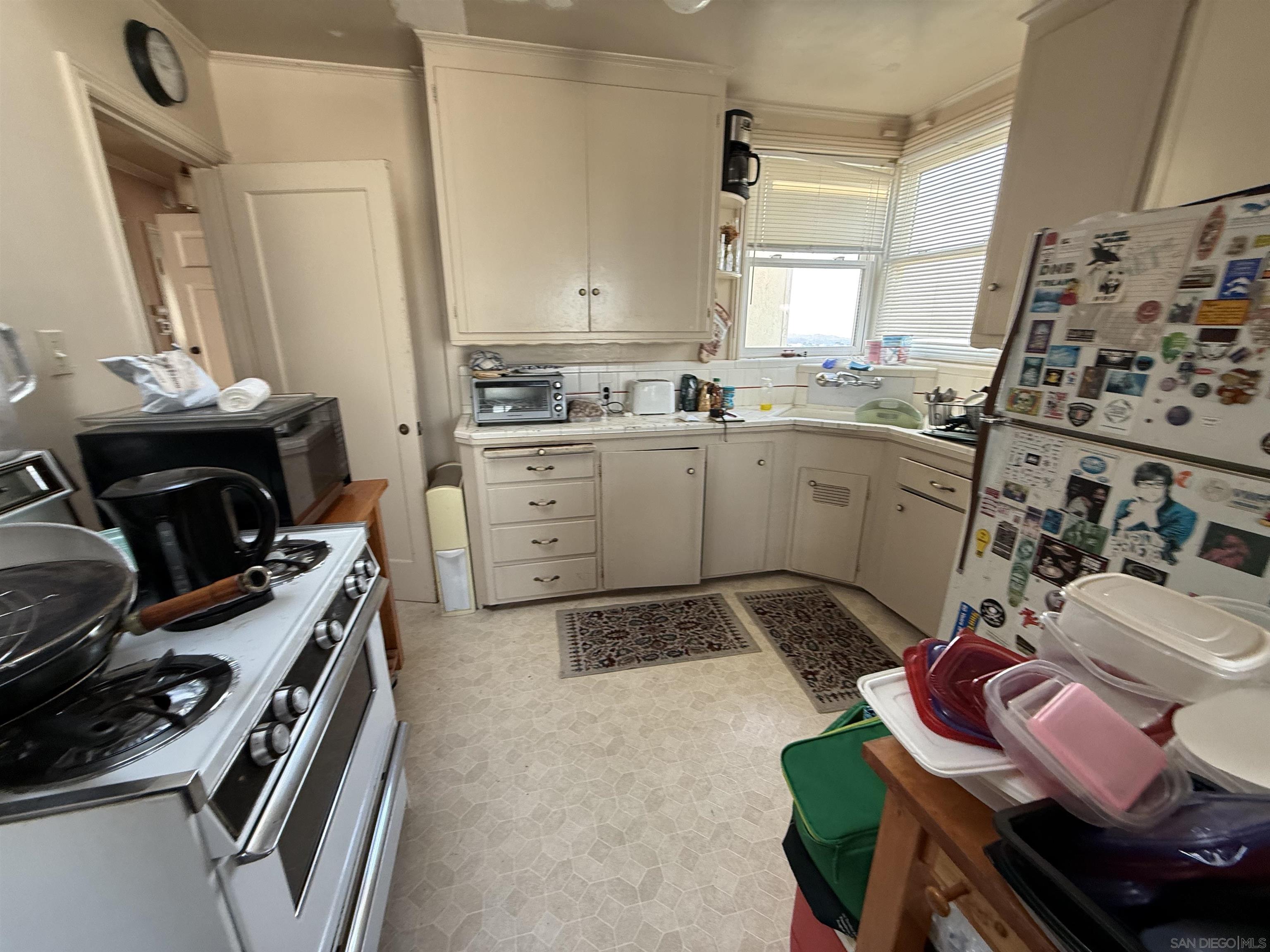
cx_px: 635
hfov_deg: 102.1
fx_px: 514
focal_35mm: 14
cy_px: 476
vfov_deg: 85.7
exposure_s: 1/99
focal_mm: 2.22
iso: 160
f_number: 2.2
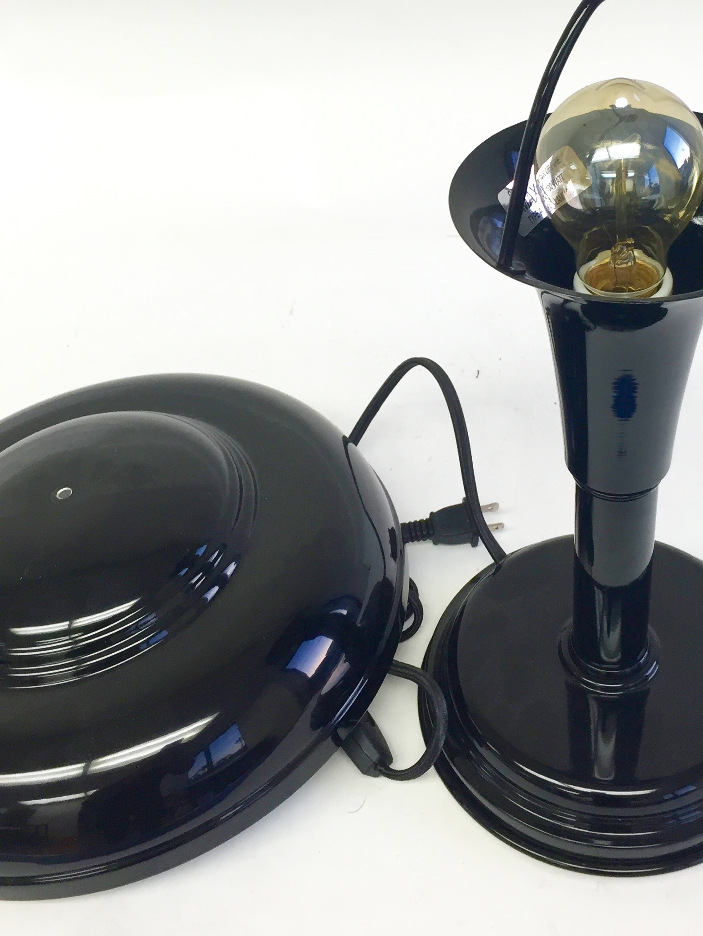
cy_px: 315
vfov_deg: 41.5
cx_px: 423
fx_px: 1218
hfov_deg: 32.1
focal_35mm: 45
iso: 32
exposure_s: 1/40
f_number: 2.2
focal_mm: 4.15
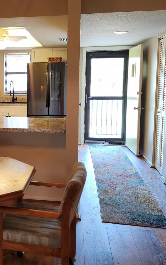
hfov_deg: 30.2
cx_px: 23
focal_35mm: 41
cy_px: 114
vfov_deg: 48.1
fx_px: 297
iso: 160
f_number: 1.8
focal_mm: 5.54
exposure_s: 1/120
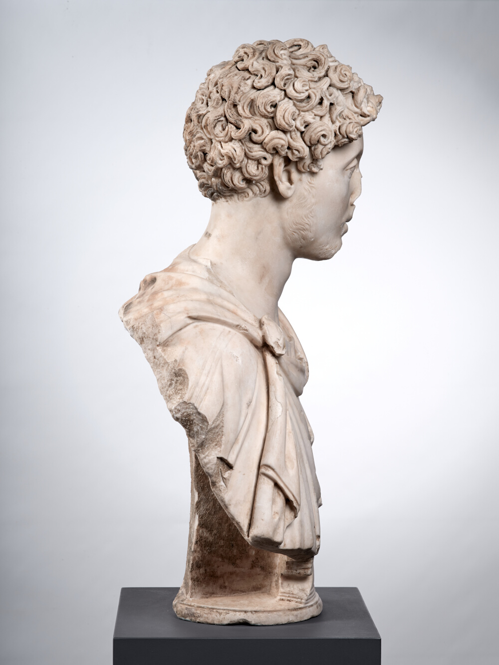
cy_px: 332
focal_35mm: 63
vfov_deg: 30.7
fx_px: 1211
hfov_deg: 23.3
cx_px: 250
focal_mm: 80
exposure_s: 1/125
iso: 200
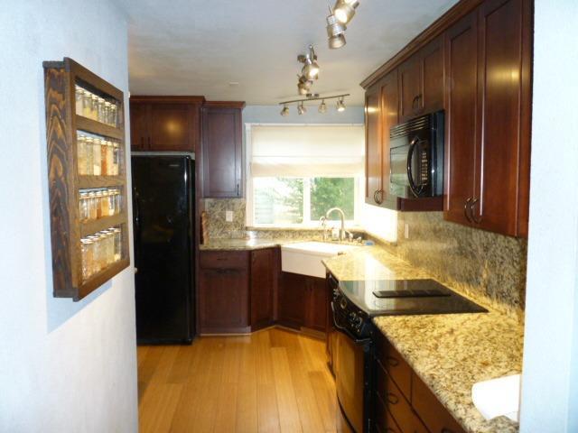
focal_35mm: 29
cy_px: 216
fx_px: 484
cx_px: 289
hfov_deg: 61.7
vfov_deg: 48.2
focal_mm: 5.2
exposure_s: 1/30
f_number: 3.3
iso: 400
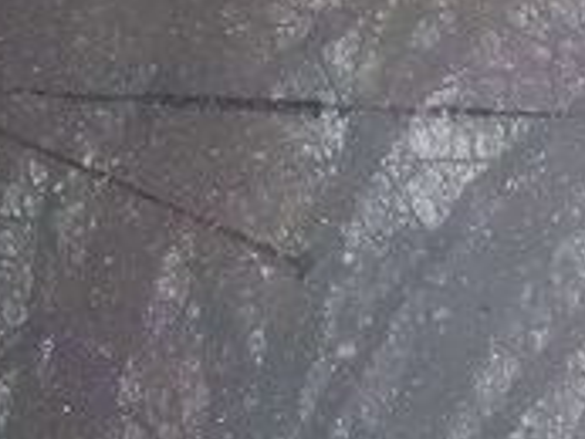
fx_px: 11263
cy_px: 1199
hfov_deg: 2.9
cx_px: 1603
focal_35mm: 666
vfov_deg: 2.2
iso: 160
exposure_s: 1/500
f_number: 4.9
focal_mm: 37.1
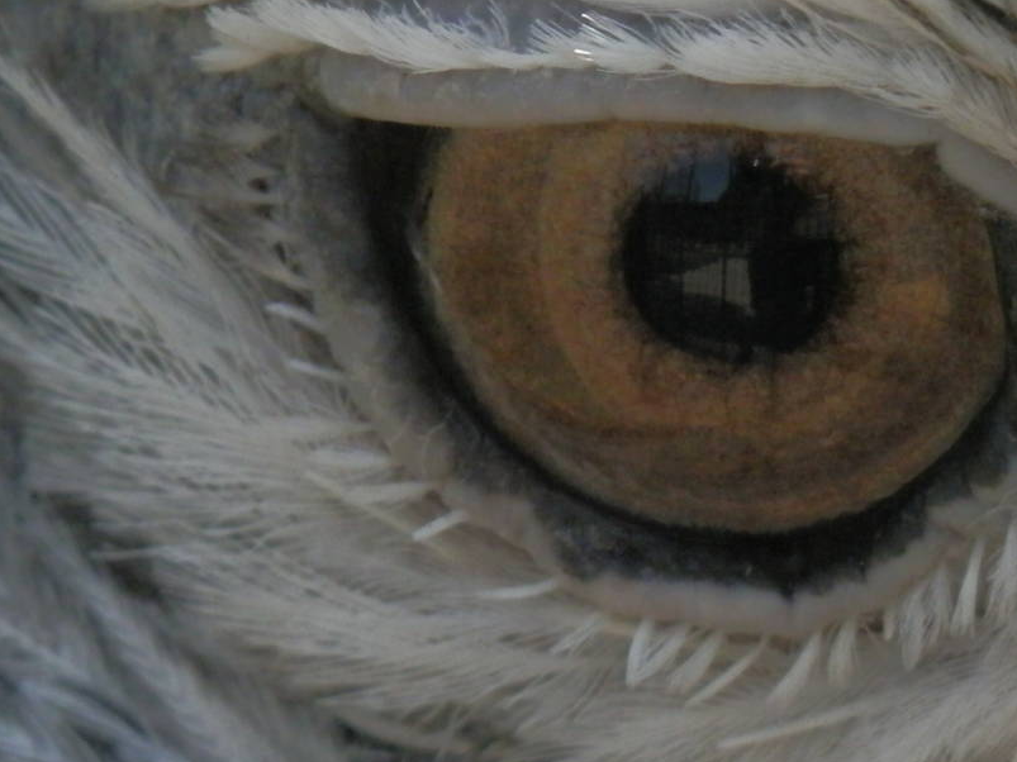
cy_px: 443
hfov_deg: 4.0
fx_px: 14511
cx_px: 624
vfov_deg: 3.0
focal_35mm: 494
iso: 320
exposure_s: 1/500
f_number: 6.2
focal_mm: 44.4
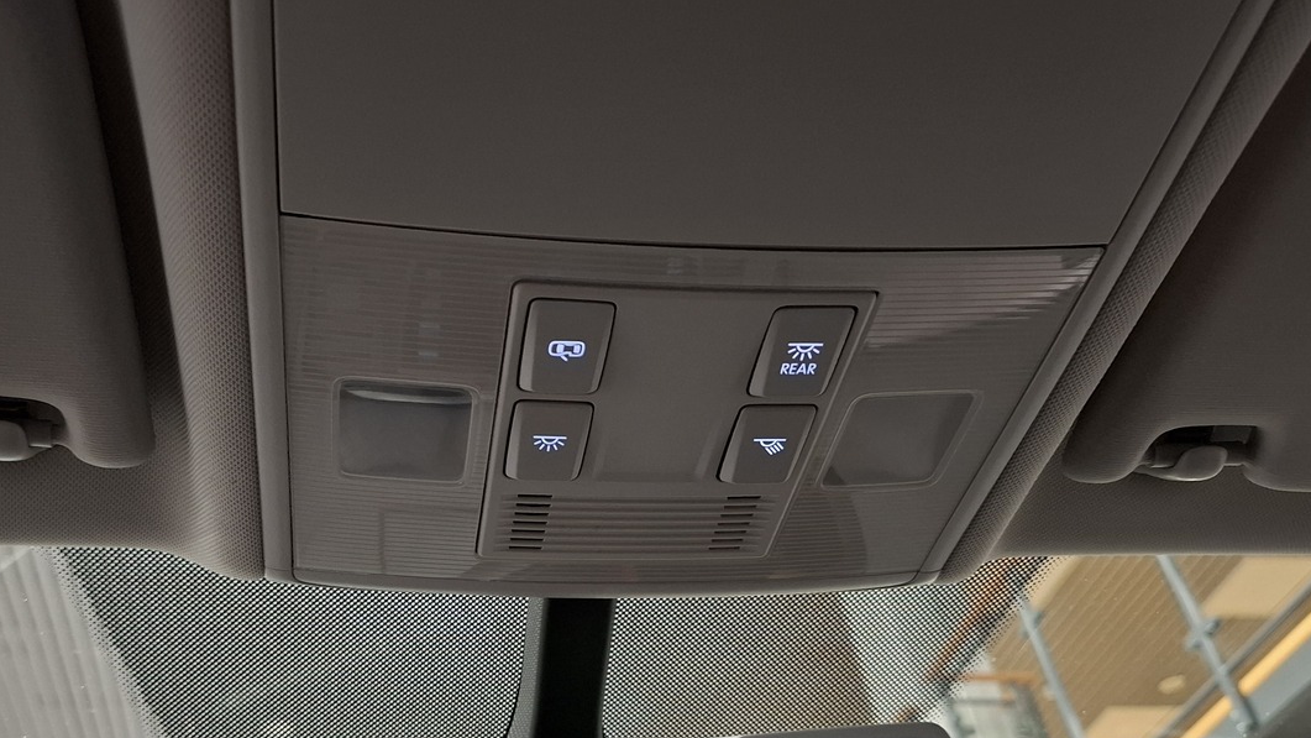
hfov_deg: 57.4
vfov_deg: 33.5
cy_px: 607
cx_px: 503
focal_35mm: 34
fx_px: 1182
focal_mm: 5.54
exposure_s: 1/33
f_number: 1.8
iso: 400
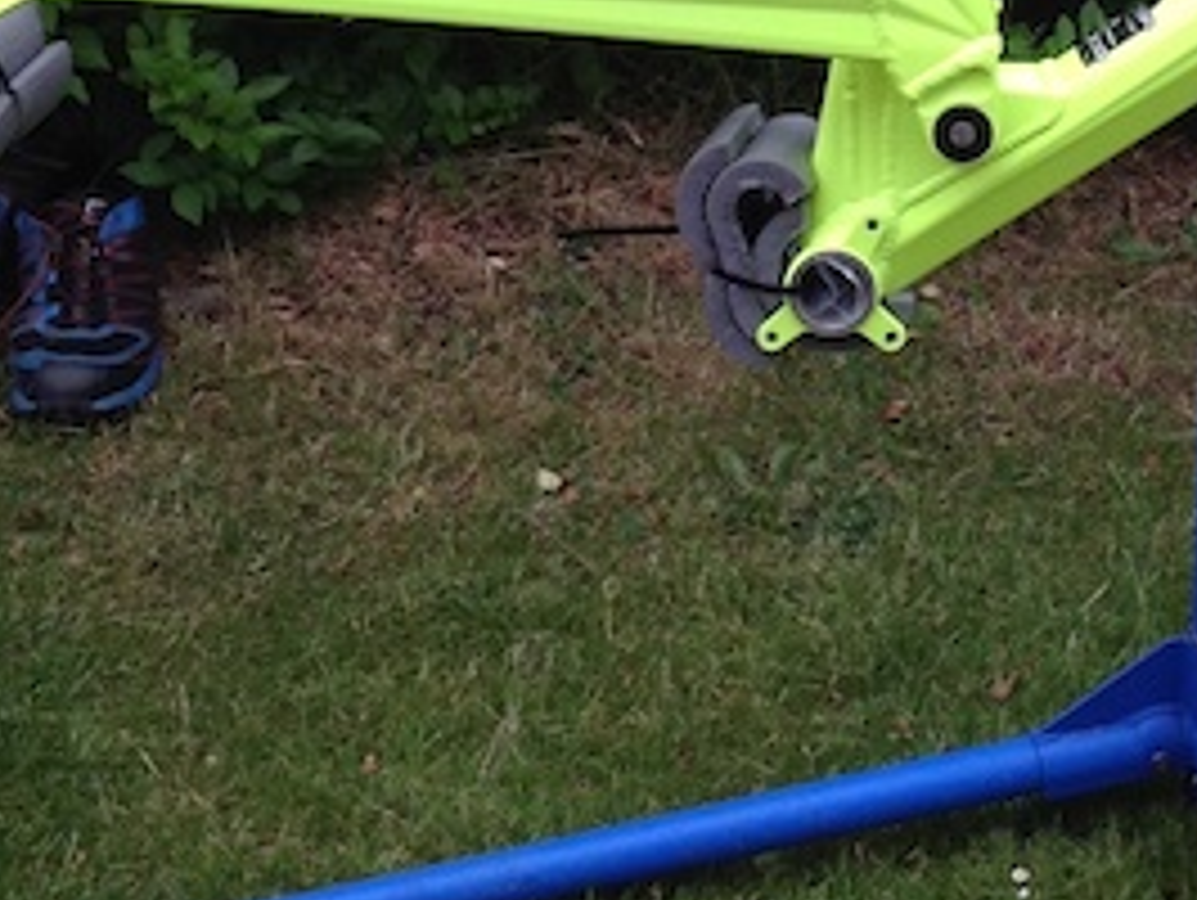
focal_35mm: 105
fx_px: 3634
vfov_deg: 13.8
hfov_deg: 18.4
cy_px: -90
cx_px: 1102
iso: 50
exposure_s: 1/120
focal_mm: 4.28
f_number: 2.4
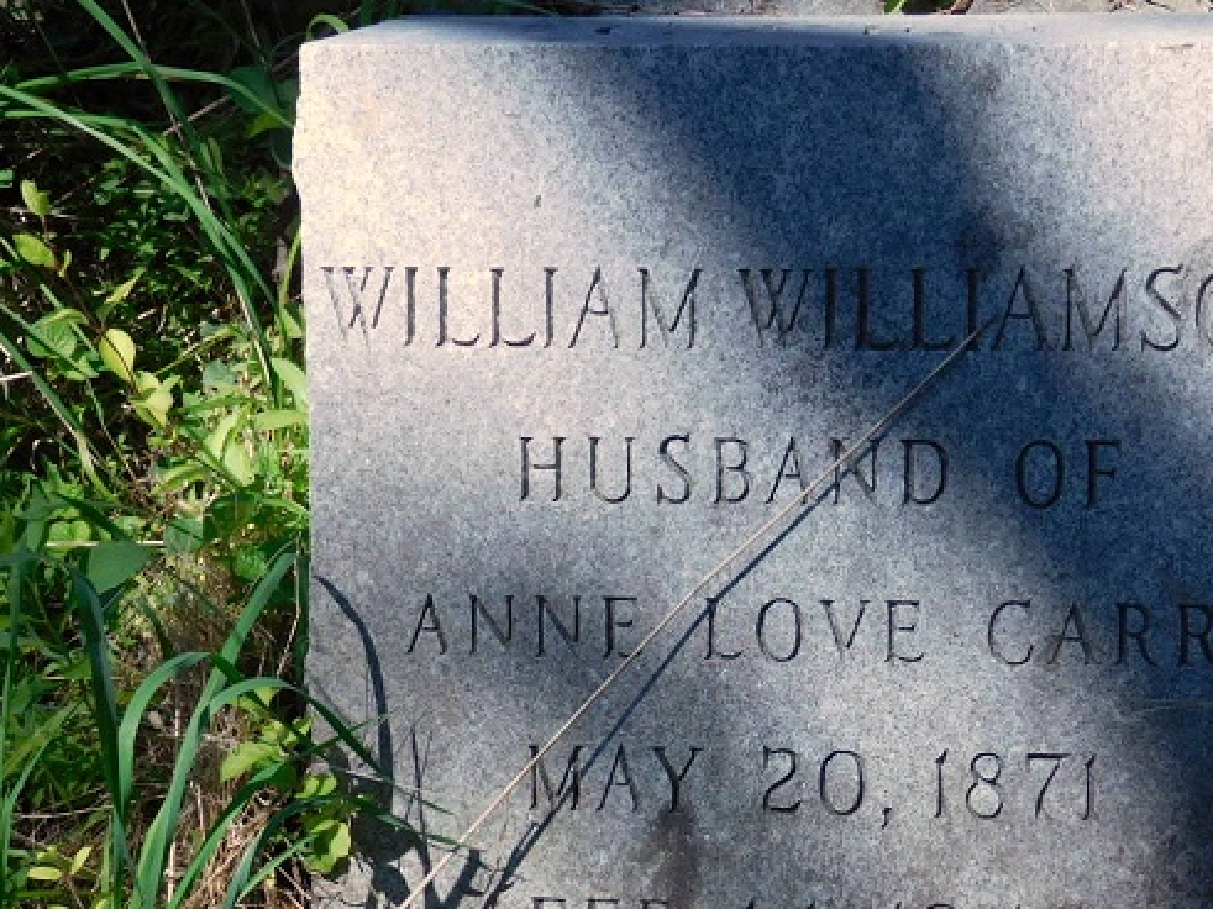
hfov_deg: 33.5
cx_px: 820
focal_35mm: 57
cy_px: 709
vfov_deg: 25.3
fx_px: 1997
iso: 125
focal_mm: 6.2
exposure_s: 1/800
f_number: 3.8
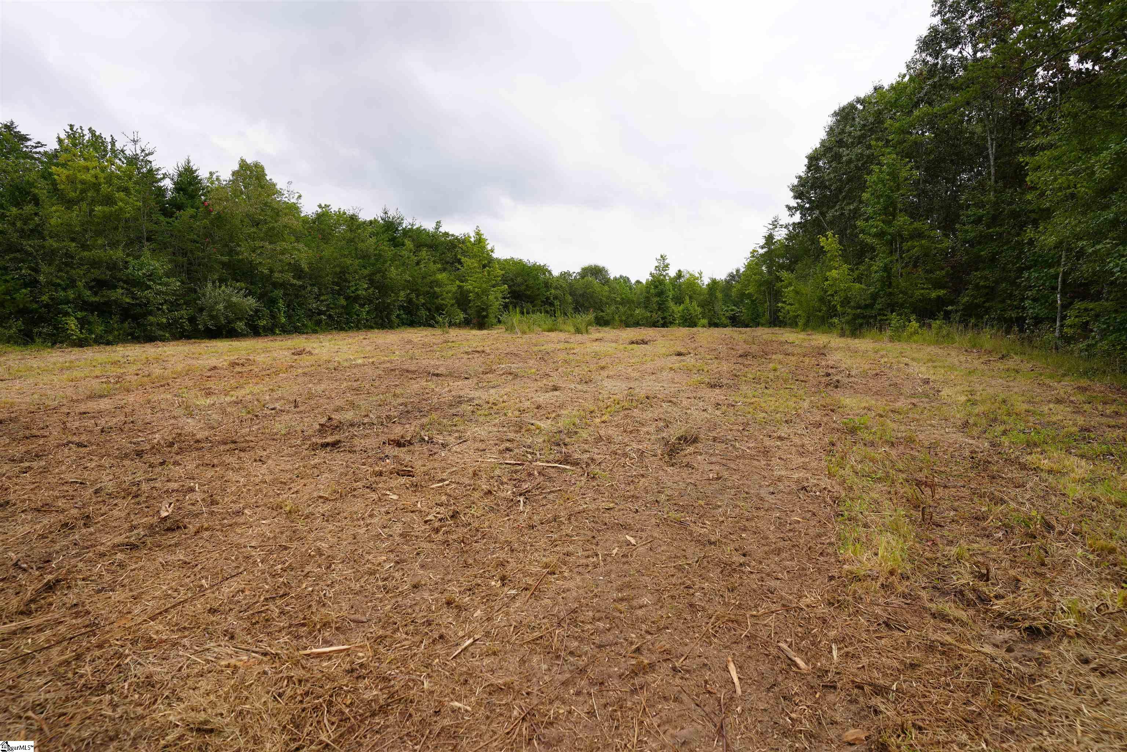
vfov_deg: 70.4
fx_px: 532
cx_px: 564
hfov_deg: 93.3
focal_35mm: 17
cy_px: 376
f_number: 5.6
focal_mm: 17
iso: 100
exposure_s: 1/320
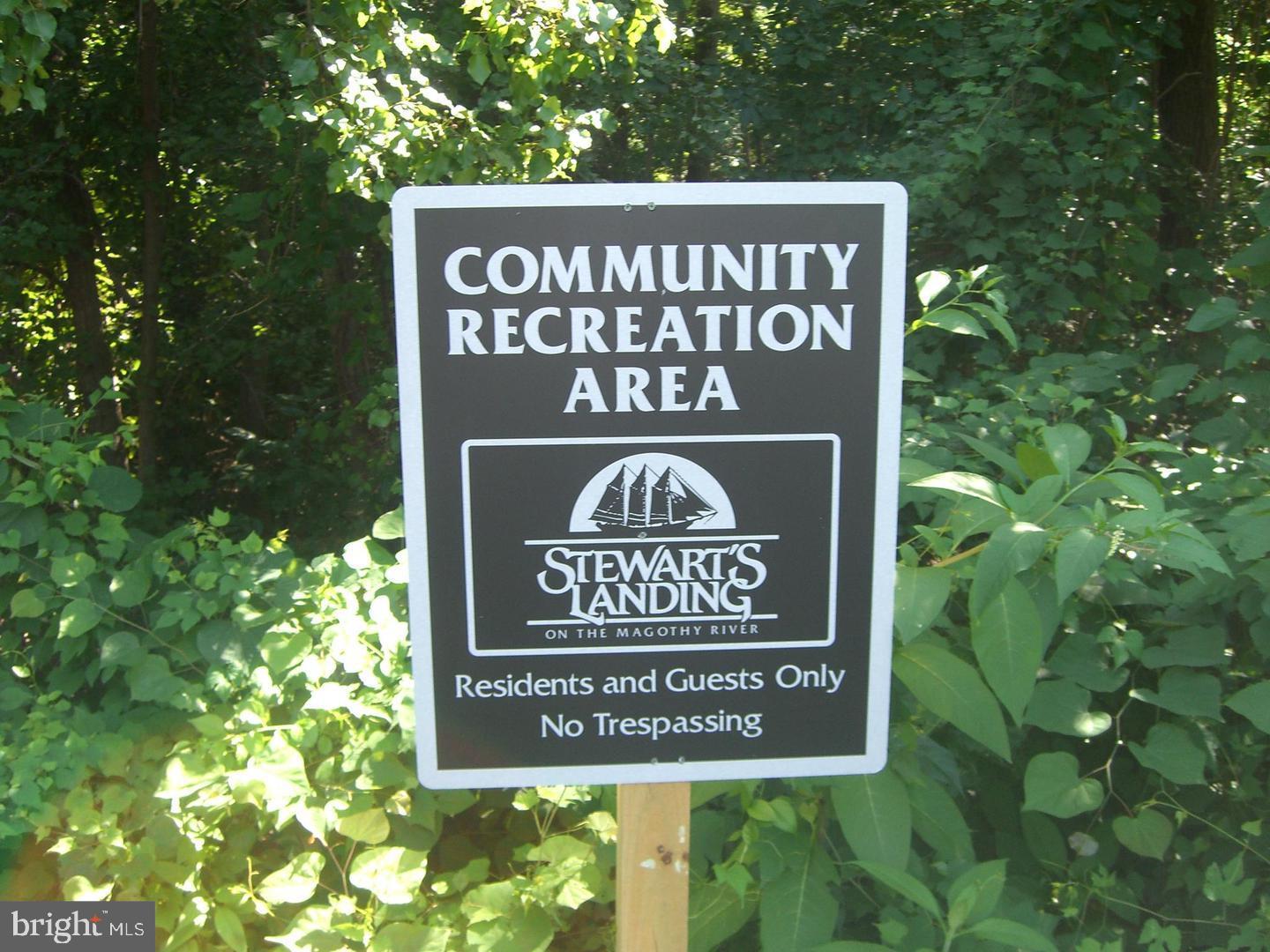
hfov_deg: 49.0
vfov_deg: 37.7
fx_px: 1394
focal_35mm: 38
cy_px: 476
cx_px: 635
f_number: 2.8
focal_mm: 7.9
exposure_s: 1/100
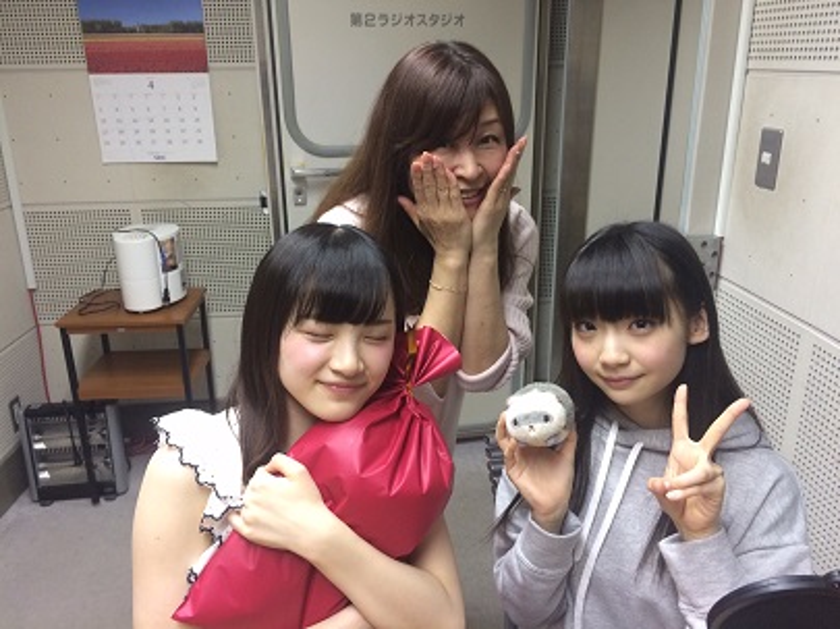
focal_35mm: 29
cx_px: 420
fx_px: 703
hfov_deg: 61.7
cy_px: 314
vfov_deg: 48.2
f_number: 2.2
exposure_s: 1/33
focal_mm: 4.15
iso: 160
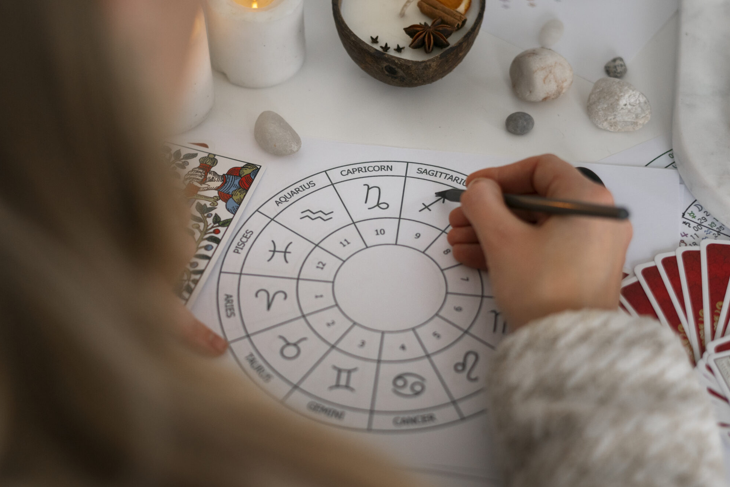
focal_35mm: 75
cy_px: 265
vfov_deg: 18.2
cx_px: 329
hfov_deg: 27.0
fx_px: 1521
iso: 640
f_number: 2.5
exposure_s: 1/200
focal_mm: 58
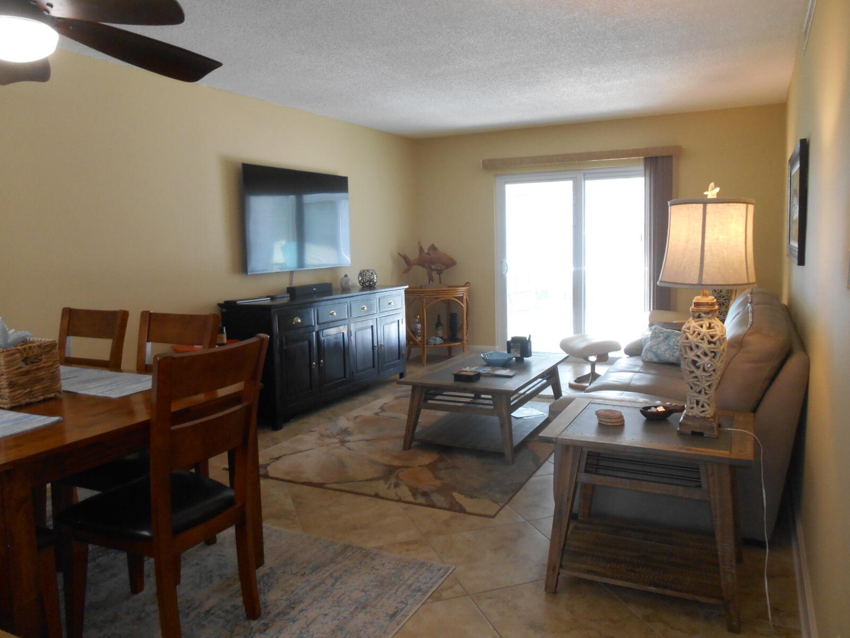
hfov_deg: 67.3
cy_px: 319
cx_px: 425
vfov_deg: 53.1
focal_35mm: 26
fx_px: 638
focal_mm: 4.7
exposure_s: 1/30
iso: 220
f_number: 3.4
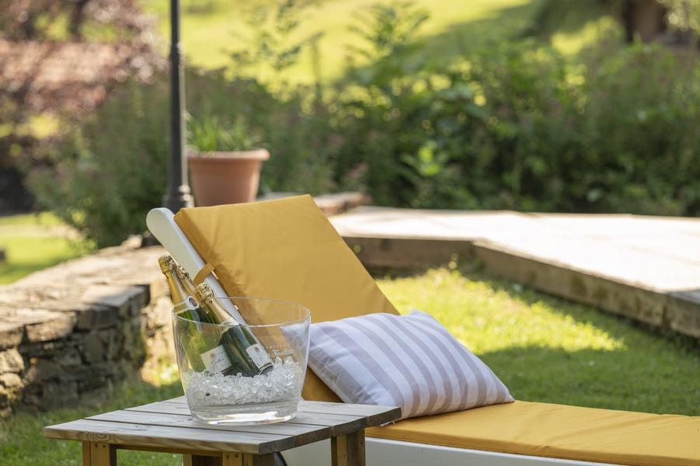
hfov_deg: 12.1
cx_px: 350
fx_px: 3304
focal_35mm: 170
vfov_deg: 8.1
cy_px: 233
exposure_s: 1/640
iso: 450
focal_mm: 170
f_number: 5
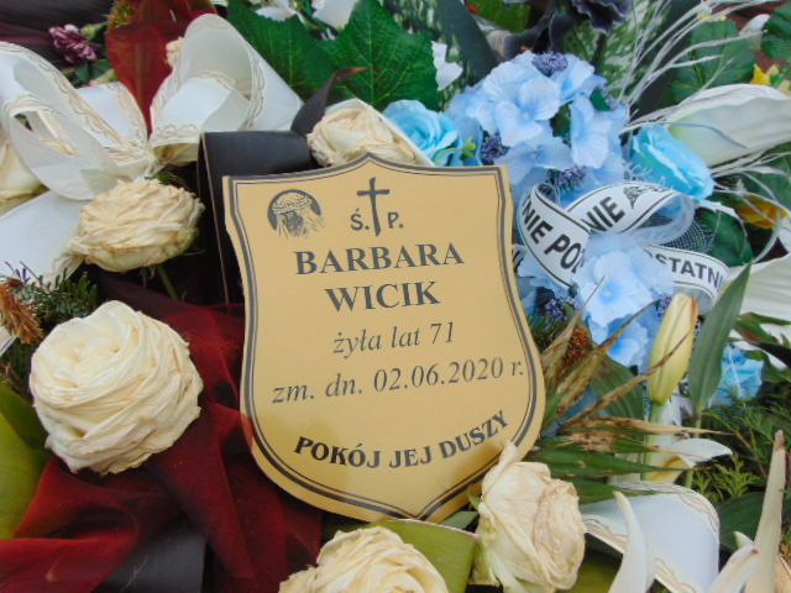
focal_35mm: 25
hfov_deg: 69.4
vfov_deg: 54.9
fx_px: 571
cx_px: 396
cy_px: 296
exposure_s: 1/250
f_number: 7.7
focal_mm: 4.5
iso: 80
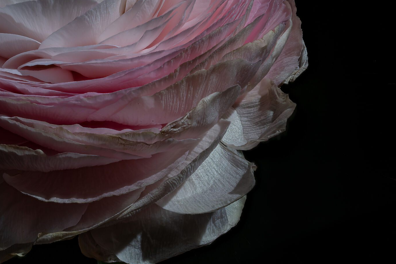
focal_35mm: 184
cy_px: 81
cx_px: 128
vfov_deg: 7.5
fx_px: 2024
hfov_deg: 11.2
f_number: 14
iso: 100
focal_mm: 105
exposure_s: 1/8
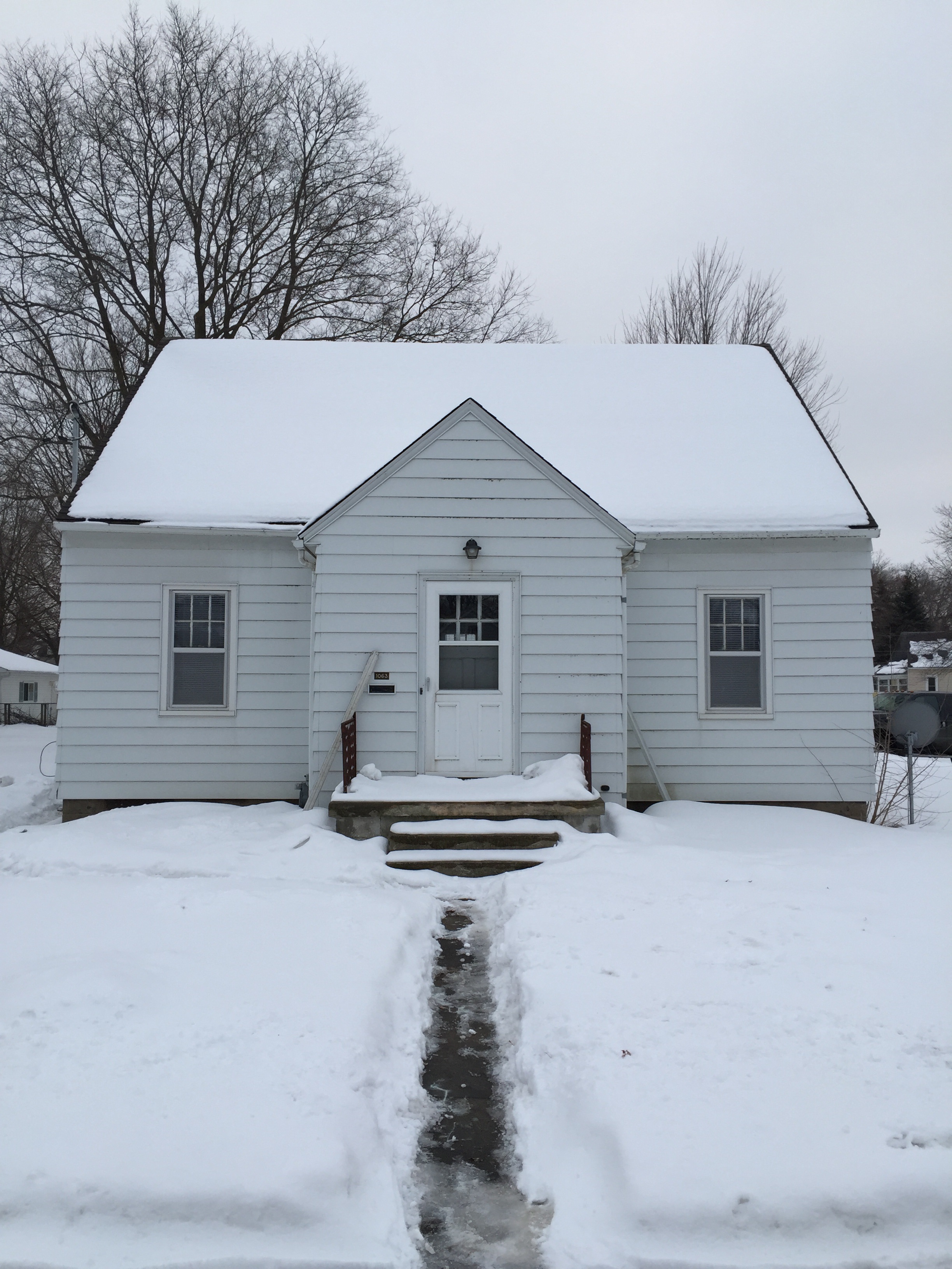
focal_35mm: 29
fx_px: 1063
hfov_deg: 48.2
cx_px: 476
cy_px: 634
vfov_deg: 61.7
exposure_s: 1/455
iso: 32
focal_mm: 4.15
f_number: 2.2
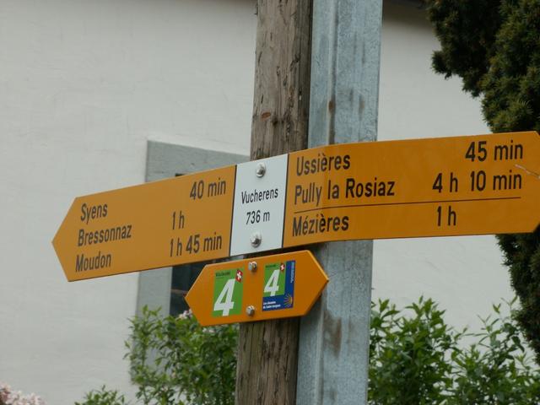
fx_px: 2168
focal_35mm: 139
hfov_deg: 14.2
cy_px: 202
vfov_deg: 10.7
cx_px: 270
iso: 50
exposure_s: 1/250
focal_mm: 22.76
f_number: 4.5
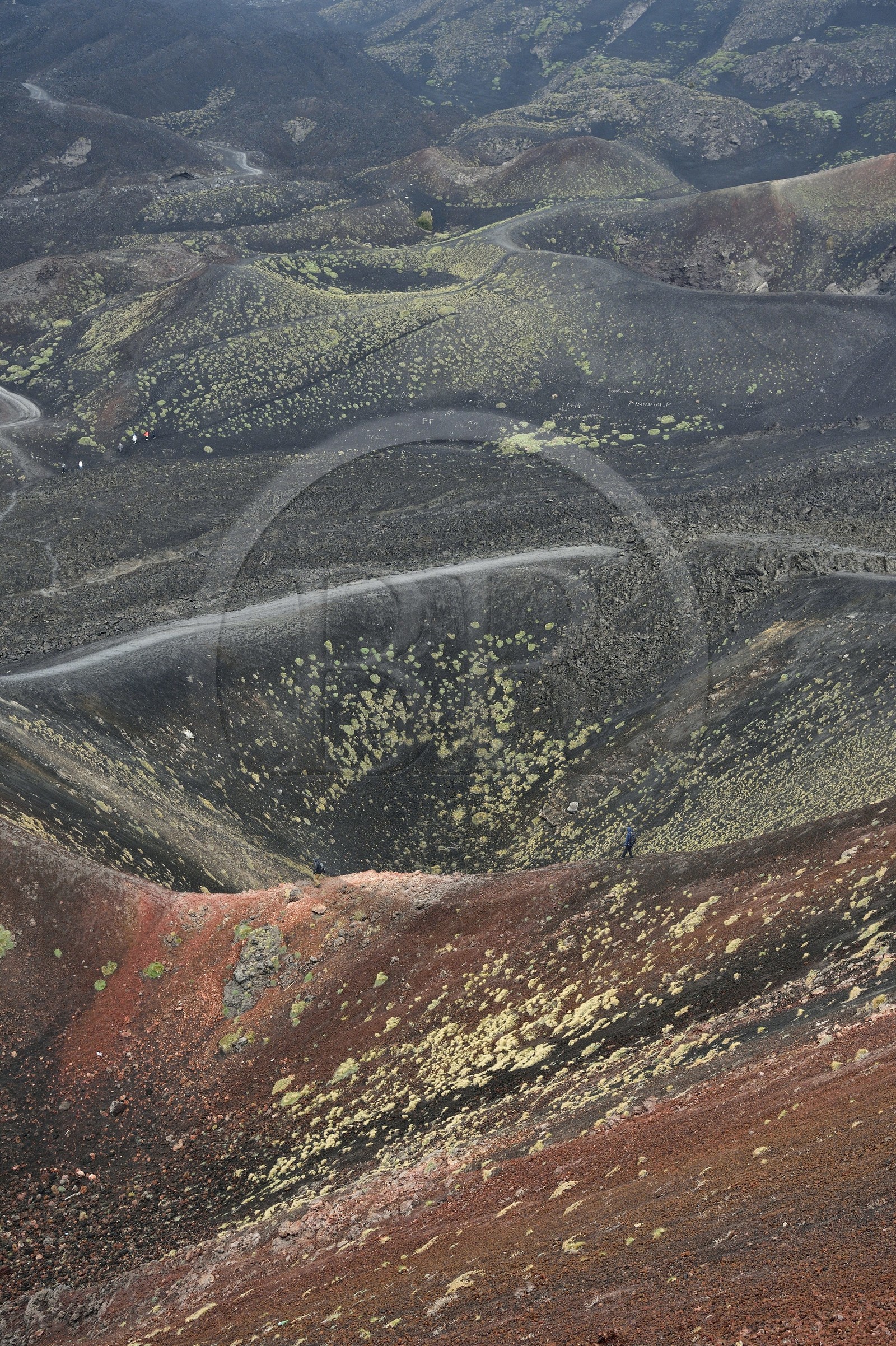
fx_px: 1868
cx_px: 448
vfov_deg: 39.6
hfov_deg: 27.0
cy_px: 673
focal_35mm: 50
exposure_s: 1/400
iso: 800
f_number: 5.6
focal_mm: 50
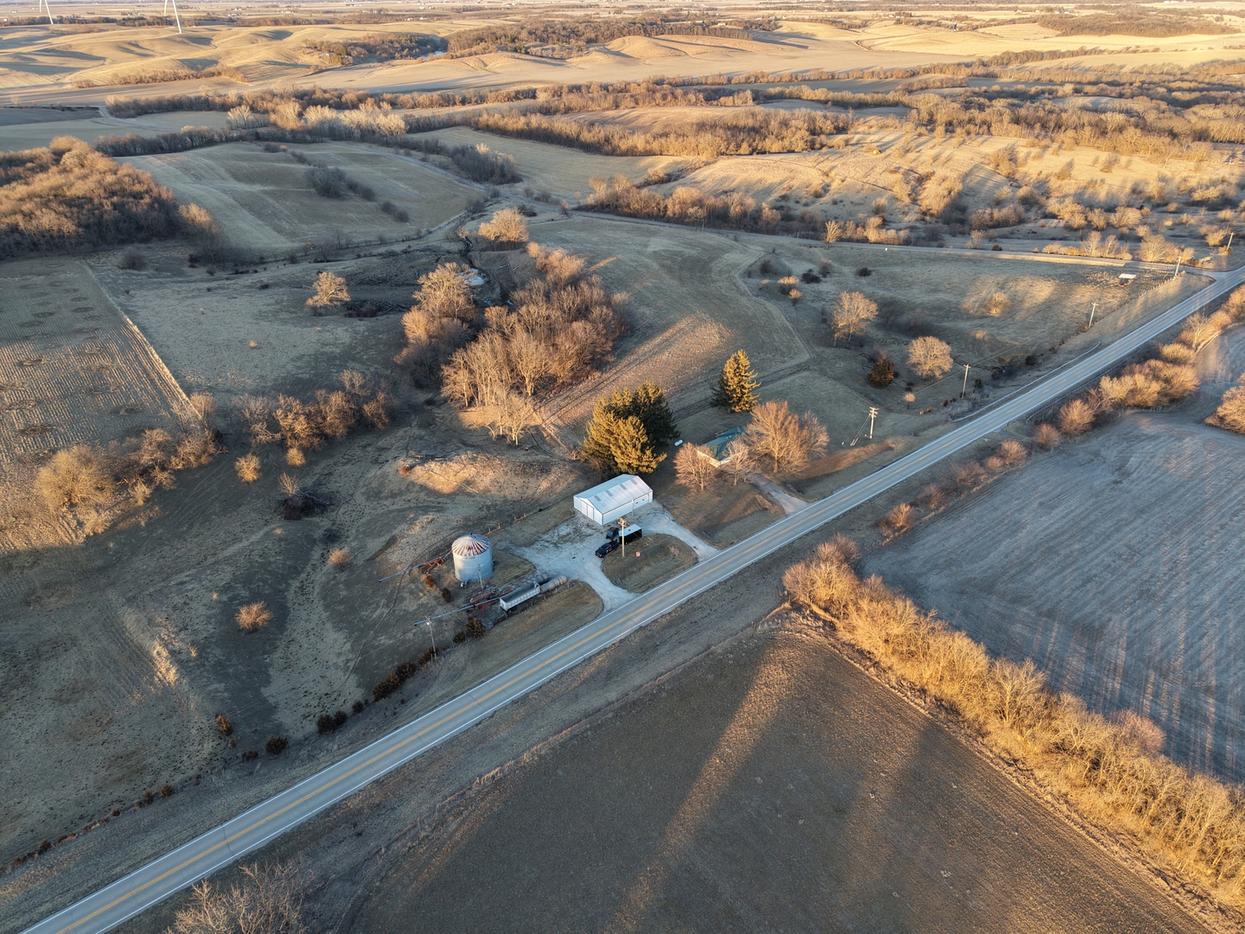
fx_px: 863
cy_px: 467
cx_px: 622
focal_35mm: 24
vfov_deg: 56.8
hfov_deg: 71.6
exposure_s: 1/350
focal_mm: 8.67
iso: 170
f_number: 1.8
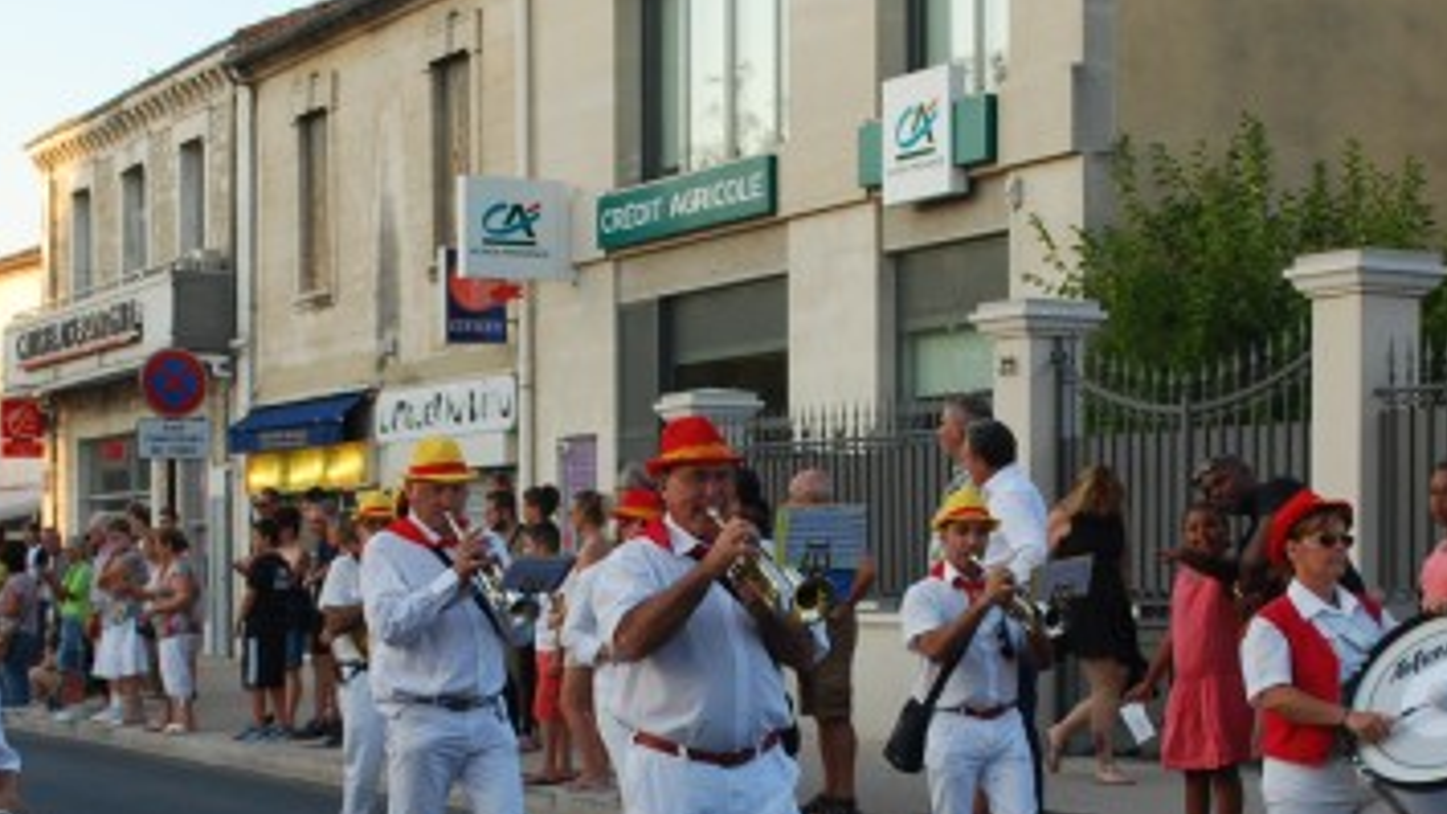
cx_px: 646
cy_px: 640
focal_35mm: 74
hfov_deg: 28.6
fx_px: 2839
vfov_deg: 16.2
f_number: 5.6
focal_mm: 26
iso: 200
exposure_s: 1/125
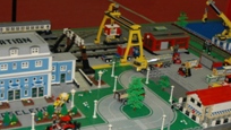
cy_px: 77
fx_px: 466
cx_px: 100
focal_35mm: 76
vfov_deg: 15.9
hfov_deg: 27.8
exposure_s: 1/60
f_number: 3.8
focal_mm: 22
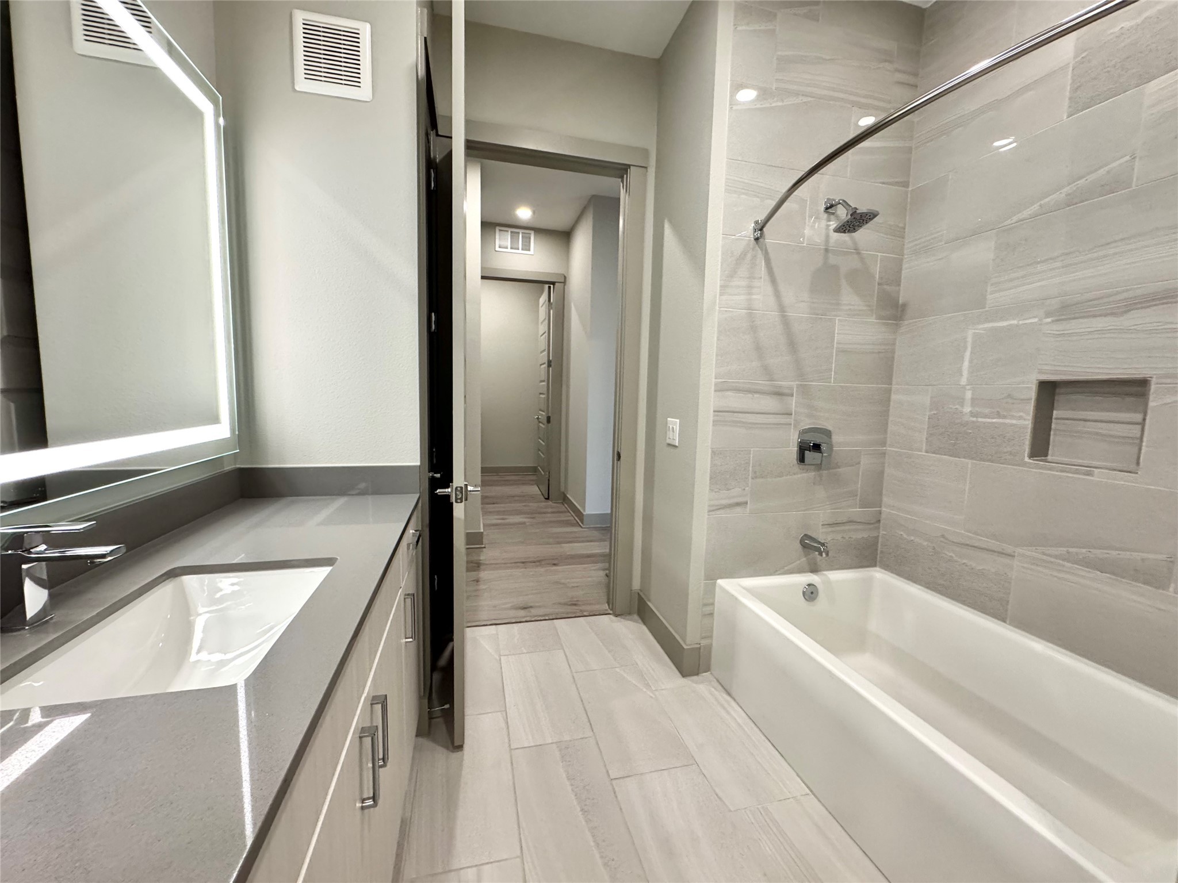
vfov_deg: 85.7
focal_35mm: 14
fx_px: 476
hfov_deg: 102.1
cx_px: 589
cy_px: 442
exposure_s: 1/60
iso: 320
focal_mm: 2.22
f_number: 2.2
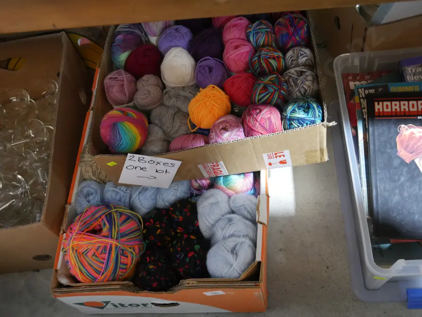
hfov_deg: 49.0
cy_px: 158
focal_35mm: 38
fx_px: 463
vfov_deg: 37.8
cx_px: 211
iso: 3200
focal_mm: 19
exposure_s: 1/60
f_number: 4.1
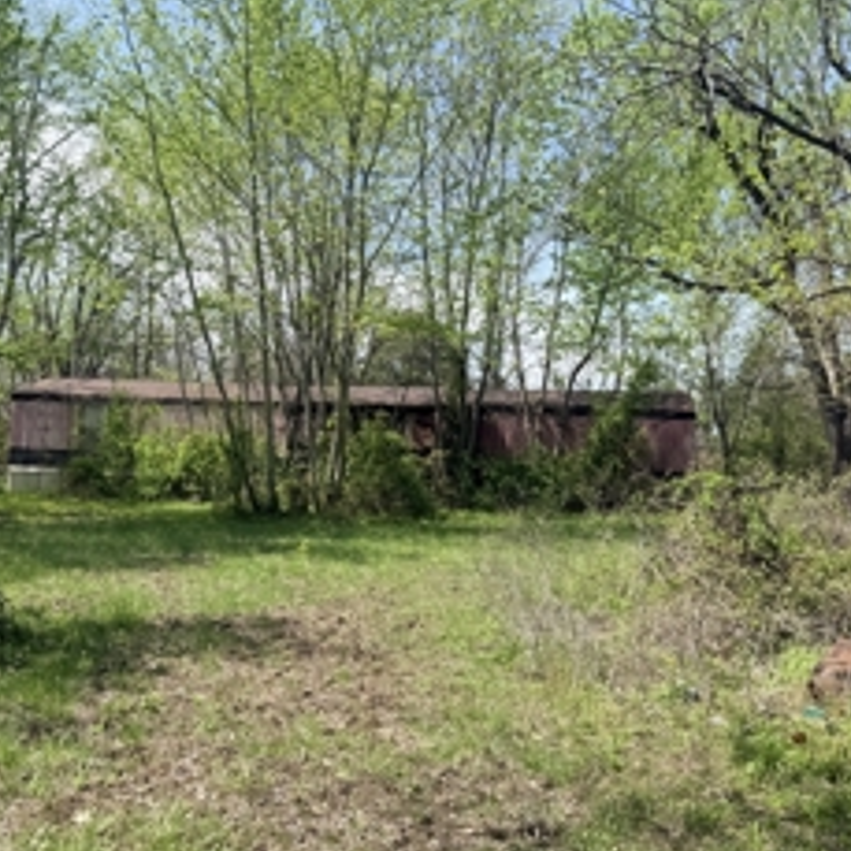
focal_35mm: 37
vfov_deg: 44.9
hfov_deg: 44.9
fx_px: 1029
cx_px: 386
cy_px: 412
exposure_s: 1/2299
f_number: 1.78
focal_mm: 6.76
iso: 80
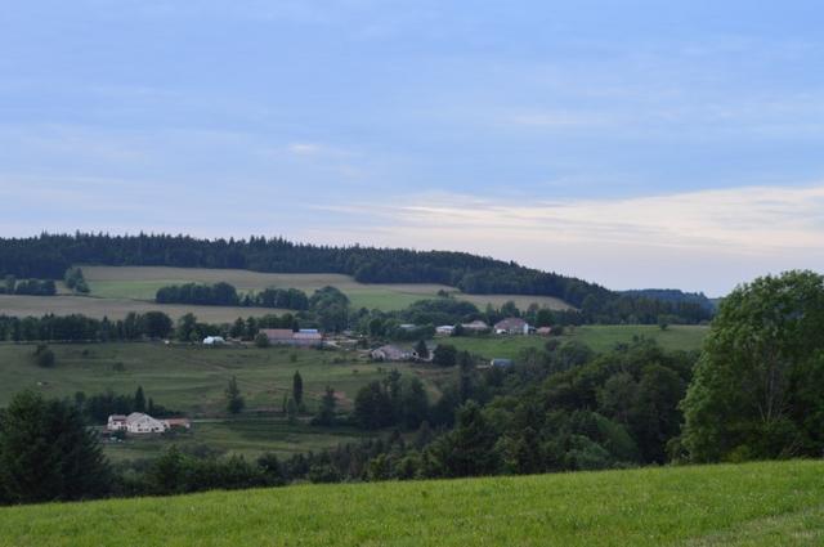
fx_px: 1509
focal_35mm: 66
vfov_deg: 20.6
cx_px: 412
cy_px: 274
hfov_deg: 30.5
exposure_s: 1/80
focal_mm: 44
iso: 400
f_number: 8
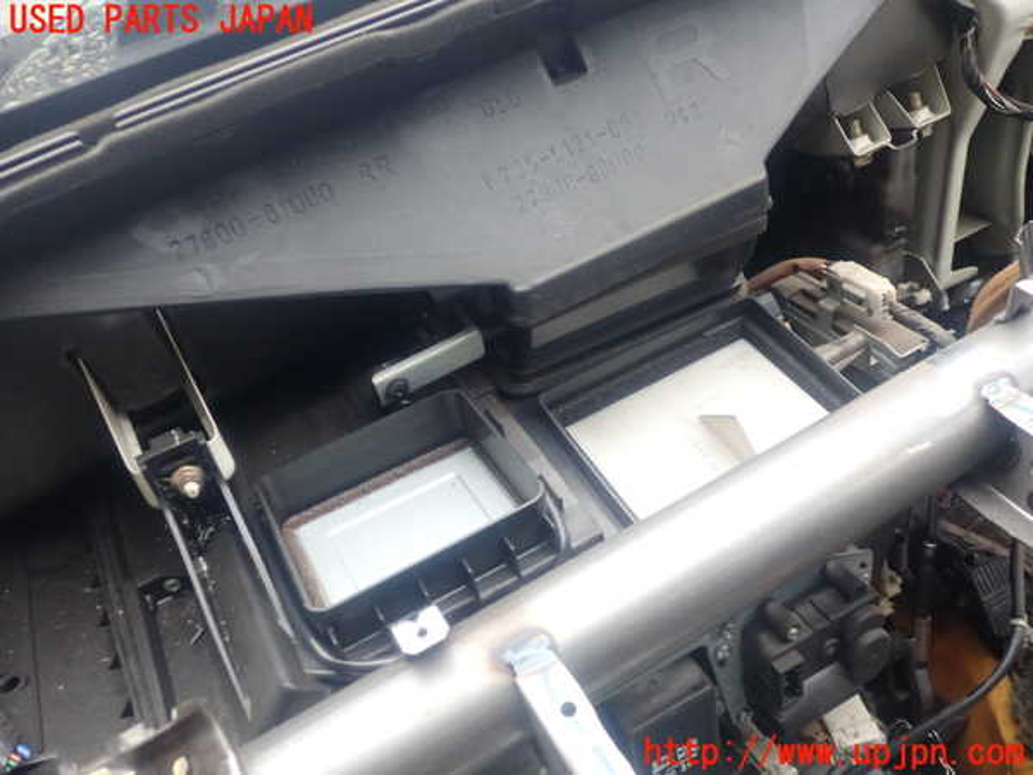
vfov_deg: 46.8
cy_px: 388
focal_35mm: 30
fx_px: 895
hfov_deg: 60.0
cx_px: 516
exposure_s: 1/30
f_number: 2.3
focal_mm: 5.4
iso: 200
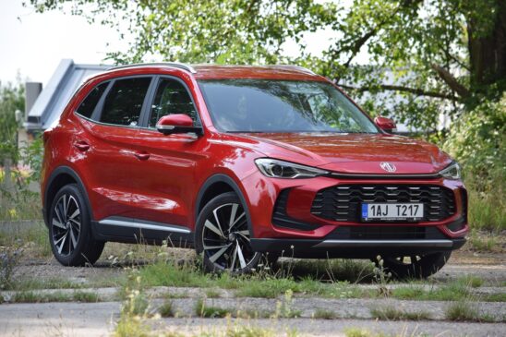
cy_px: 168
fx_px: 3267
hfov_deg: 8.9
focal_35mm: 232
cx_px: 253
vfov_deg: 5.9
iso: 200
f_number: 5.6
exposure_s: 1/500
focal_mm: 155
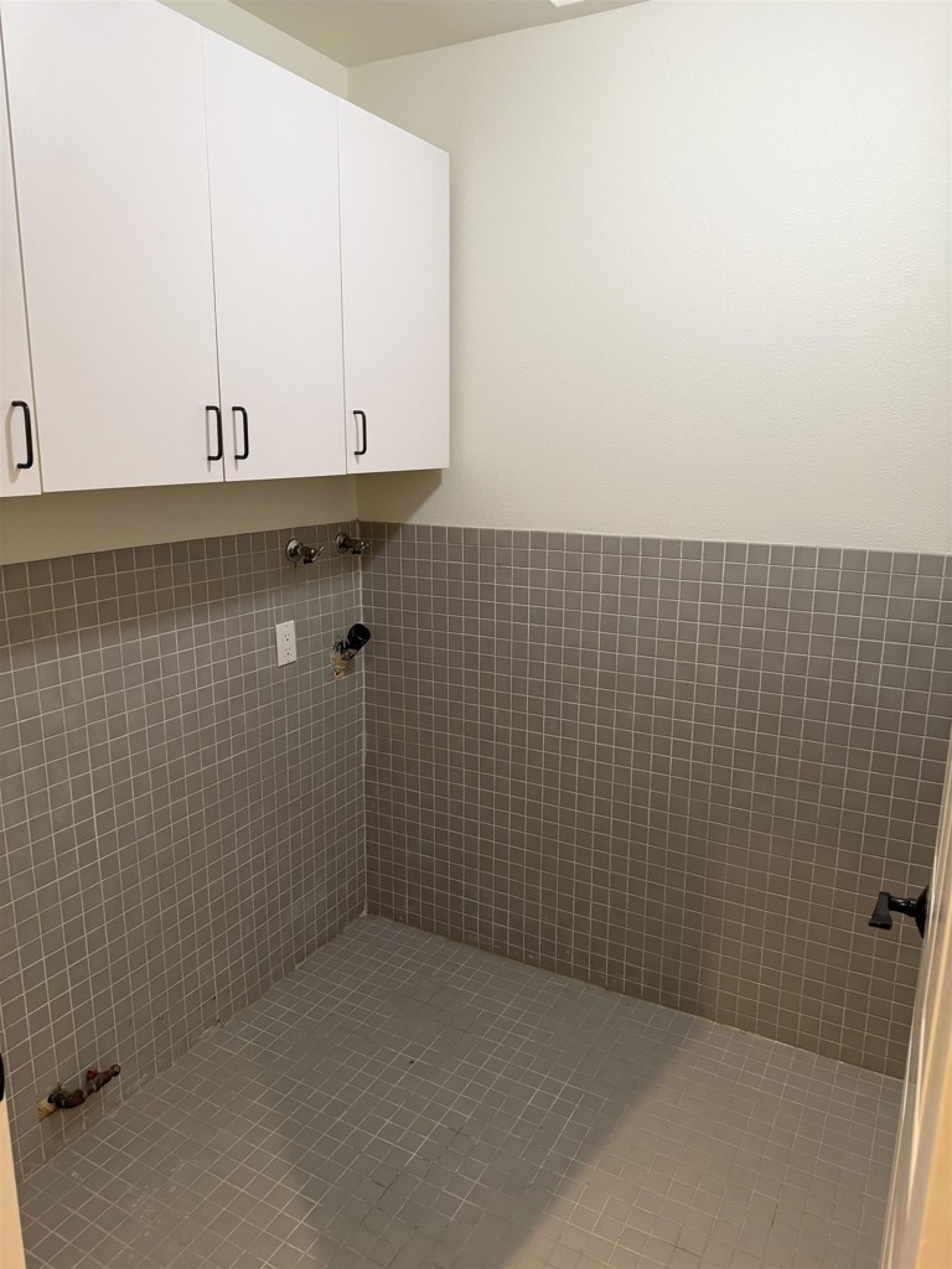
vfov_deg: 71.6
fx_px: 880
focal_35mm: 24
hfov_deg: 56.8
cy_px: 634
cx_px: 476
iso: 200
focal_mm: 6.76
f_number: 1.78
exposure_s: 1/60
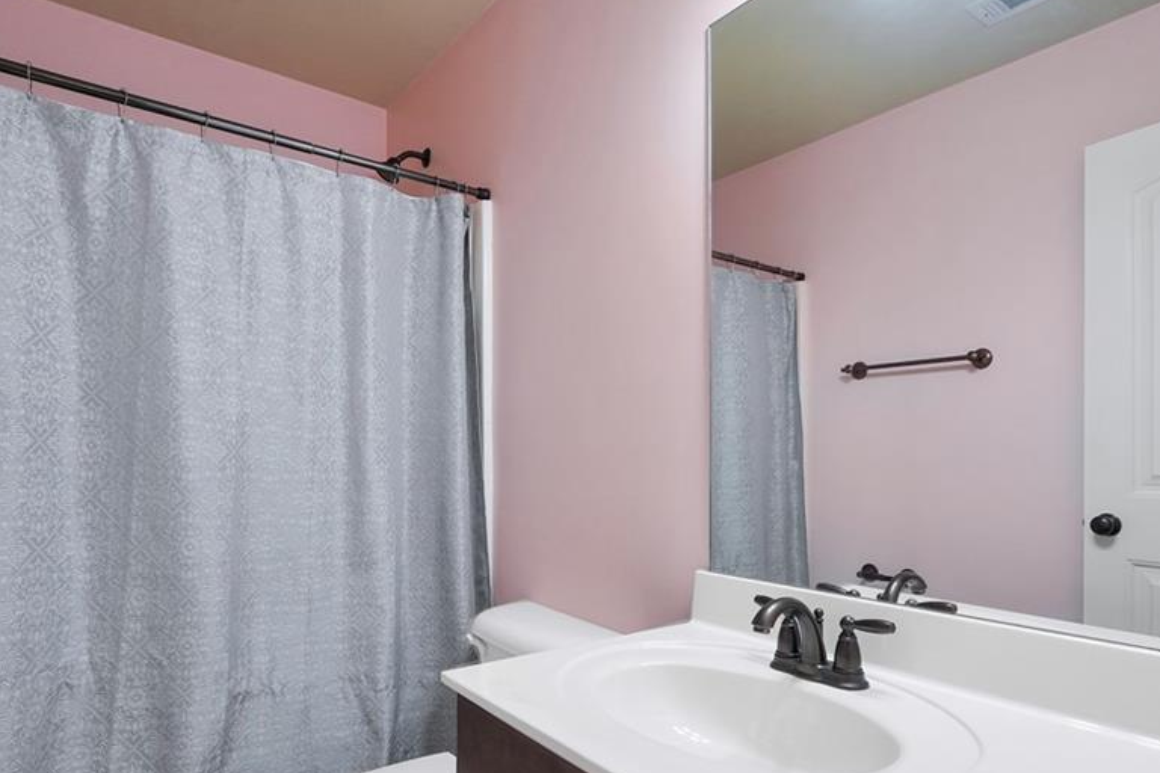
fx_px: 677
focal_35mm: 21
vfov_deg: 58.9
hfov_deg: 81.2
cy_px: 476
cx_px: 603
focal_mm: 10.5
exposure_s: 1/160
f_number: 4
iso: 400
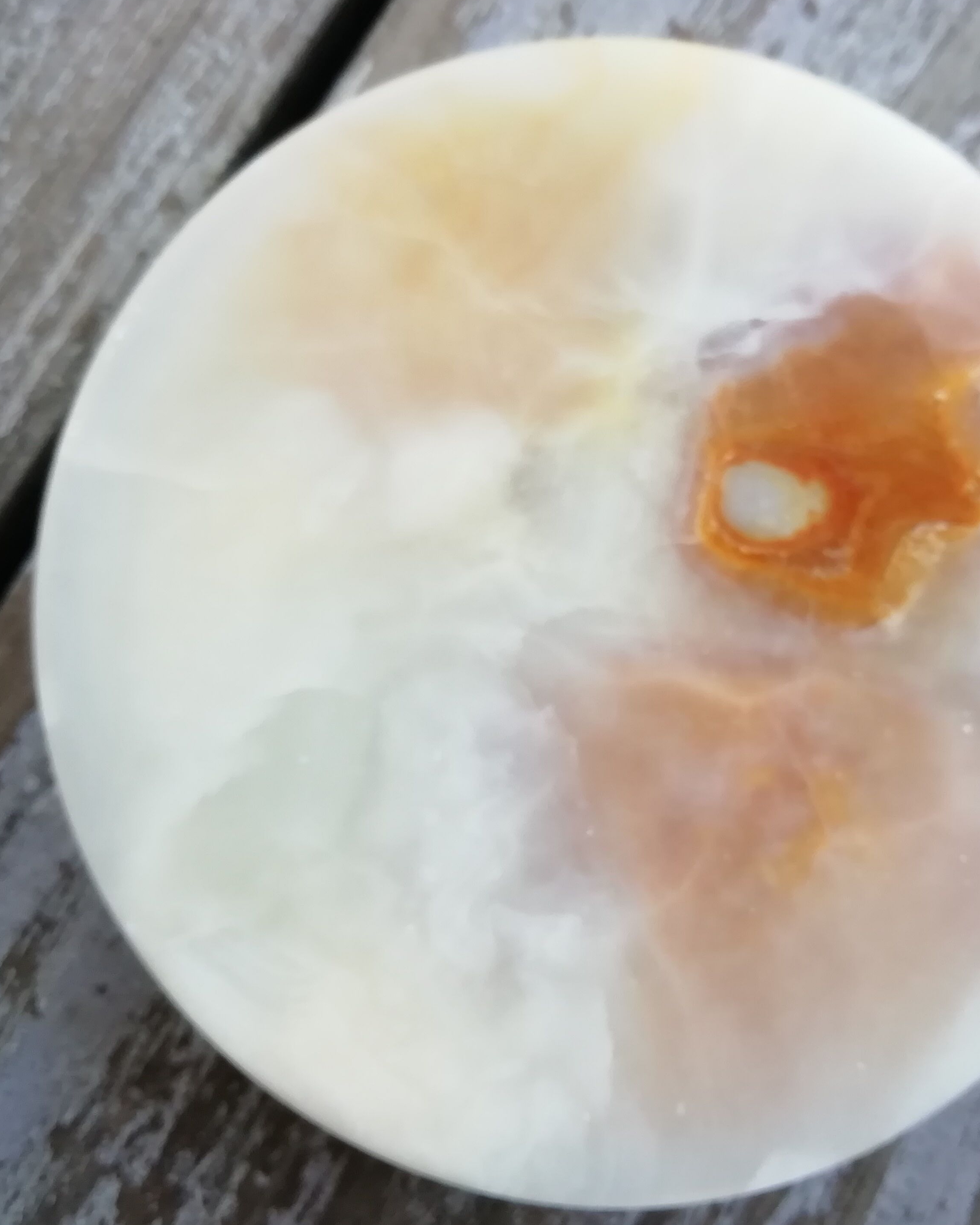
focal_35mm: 37
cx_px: 610
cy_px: 581
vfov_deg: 49.1
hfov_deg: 39.9
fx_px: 1341
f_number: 2.2
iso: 64
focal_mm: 3.21
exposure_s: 1/50
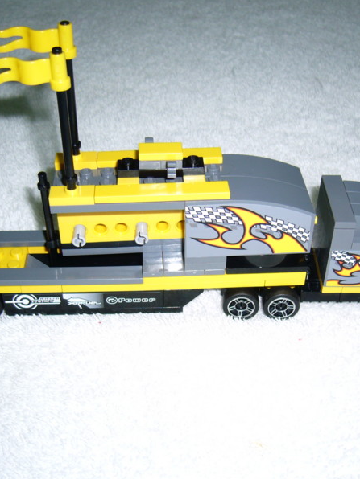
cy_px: 240
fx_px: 652
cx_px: 159
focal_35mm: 47
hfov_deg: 30.9
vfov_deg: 40.4
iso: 100
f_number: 2.8
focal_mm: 5.8
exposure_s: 1/30
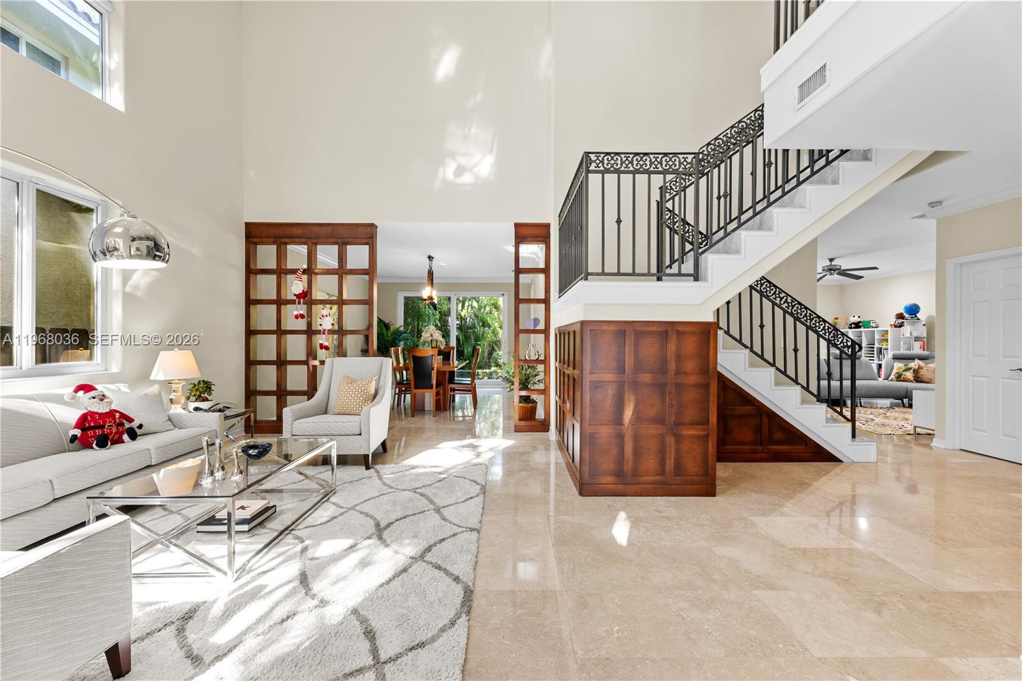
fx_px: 454
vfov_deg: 73.7
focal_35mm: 16
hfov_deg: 96.7
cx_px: 511
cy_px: 340
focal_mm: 16
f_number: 8
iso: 400
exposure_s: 1/3
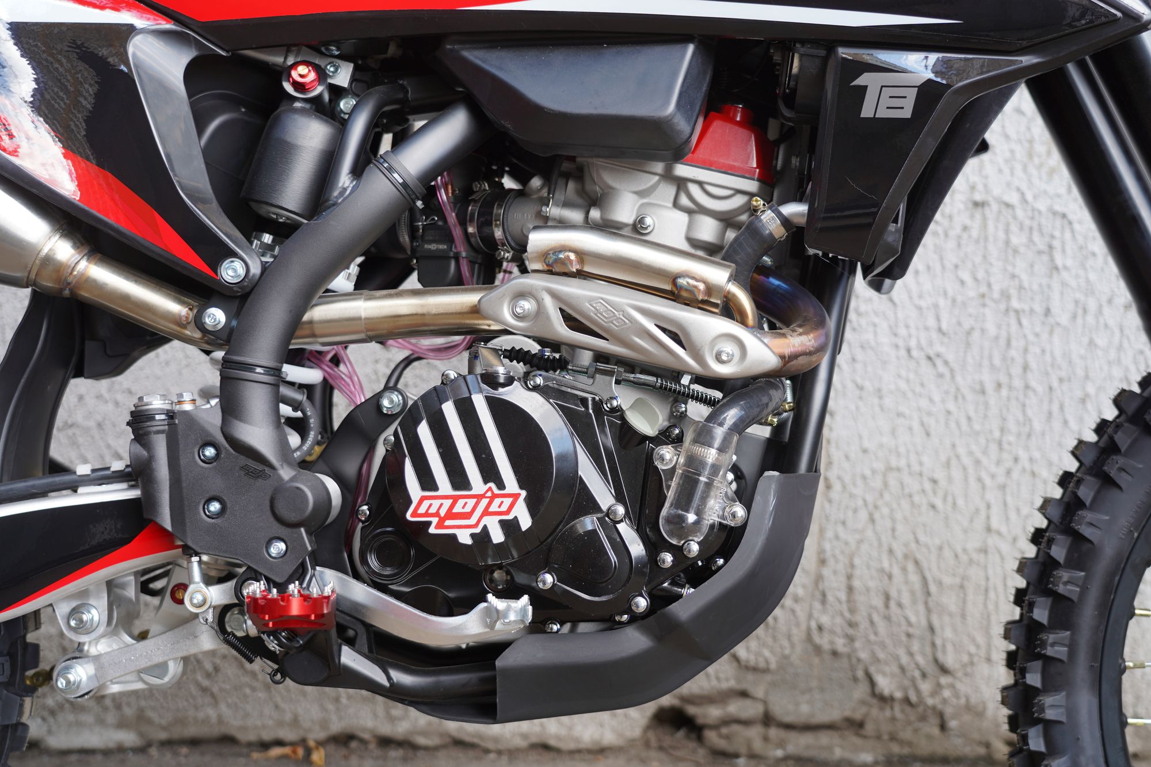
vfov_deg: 29.2
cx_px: 576
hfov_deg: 42.7
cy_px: 384
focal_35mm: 46
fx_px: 1470
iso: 200
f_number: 4
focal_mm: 46
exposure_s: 1/160
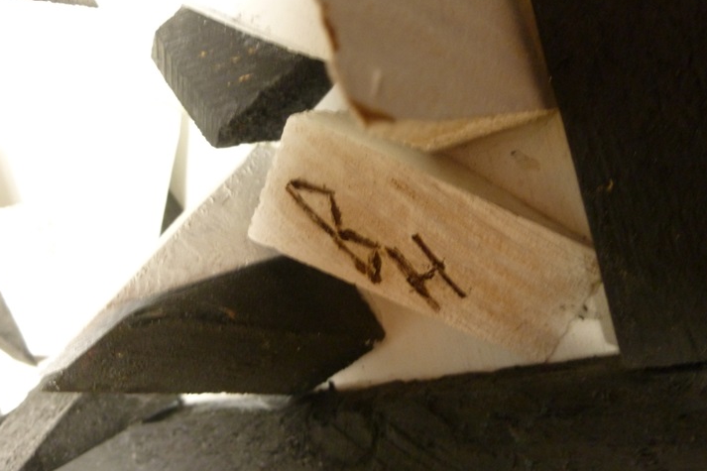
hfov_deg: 54.3
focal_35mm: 35
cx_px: 389
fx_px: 687
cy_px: 213
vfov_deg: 37.8
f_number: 3.4
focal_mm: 5.4
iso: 400
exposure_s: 1/15
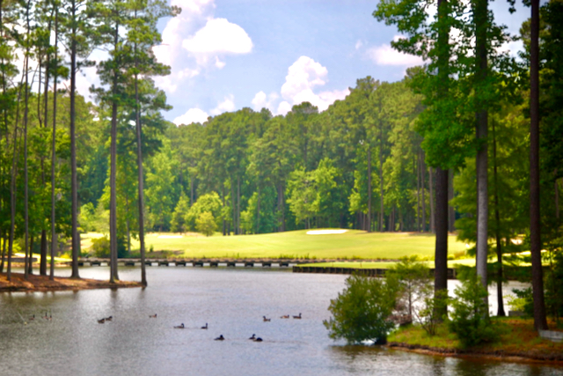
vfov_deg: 9.2
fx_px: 2346
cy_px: 188
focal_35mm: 150
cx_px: 282
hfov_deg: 13.7
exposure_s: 1/500
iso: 320
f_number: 4.8
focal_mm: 100
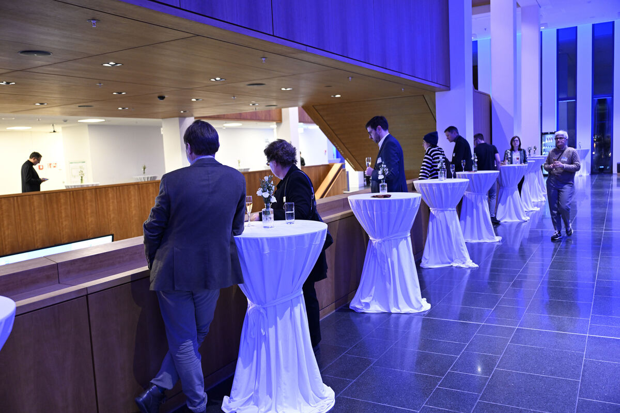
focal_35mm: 32
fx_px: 542
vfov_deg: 41.7
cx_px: 310
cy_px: 206
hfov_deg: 59.5
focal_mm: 31.5
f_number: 2.8
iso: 2000
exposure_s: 1/30
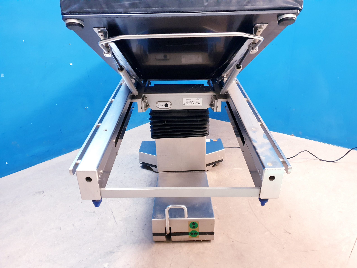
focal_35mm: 26
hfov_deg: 67.3
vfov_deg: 53.1
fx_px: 268
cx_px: 178
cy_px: 134
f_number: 1.5
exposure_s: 1/50
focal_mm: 4.3
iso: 400
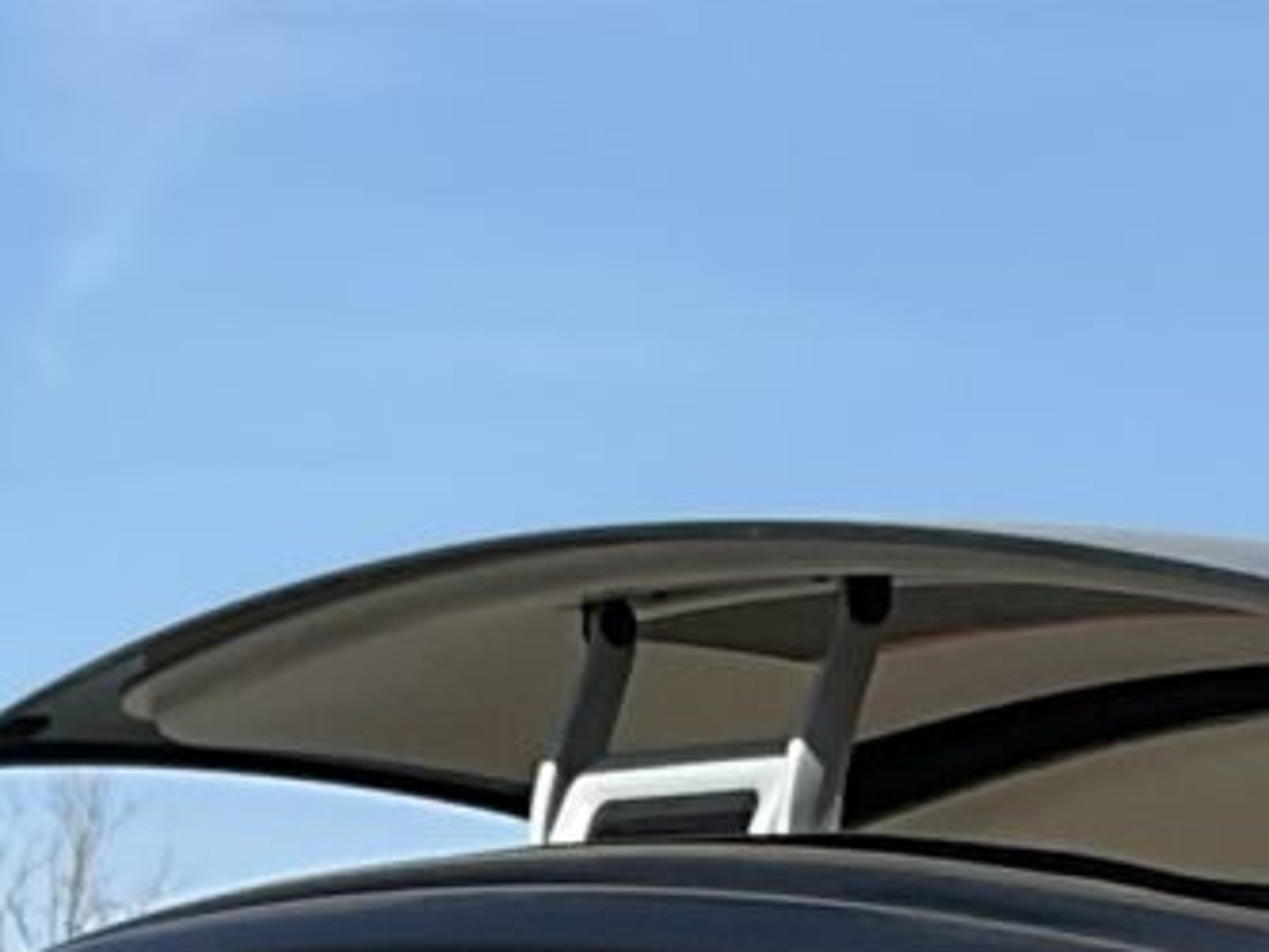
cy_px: 2898
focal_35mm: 223
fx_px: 8178
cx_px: 972
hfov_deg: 8.9
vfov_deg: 6.1
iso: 16
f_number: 1.8
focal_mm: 3
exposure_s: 1/1490
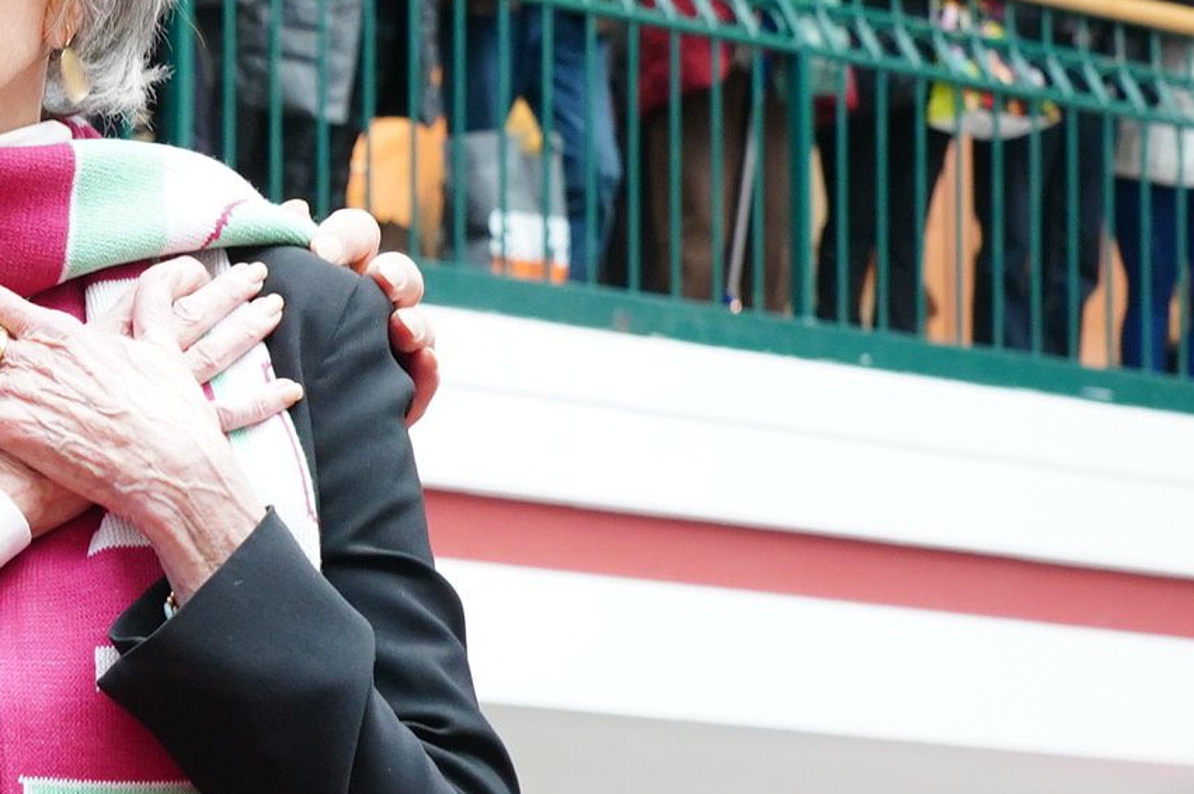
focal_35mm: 152
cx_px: -237
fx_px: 5037
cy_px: 464
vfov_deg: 9.0
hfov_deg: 13.2
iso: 1250
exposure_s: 1/60
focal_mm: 43
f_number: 6.3
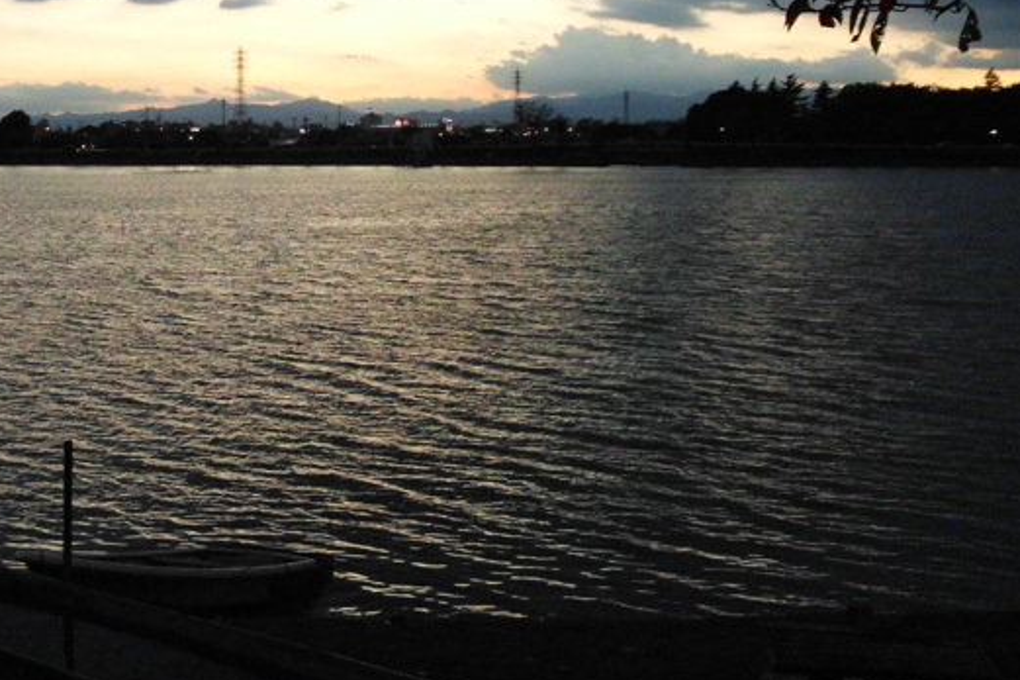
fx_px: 1558
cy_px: 153
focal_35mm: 55
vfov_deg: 24.3
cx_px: 282
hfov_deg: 35.6
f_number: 3.3
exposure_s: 1/60
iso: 400
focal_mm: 5
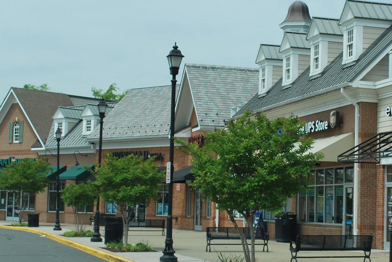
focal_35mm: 80
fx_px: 872
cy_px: 129
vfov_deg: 17.1
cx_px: 260
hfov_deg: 25.2
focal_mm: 24
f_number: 8
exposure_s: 1/250
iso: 100
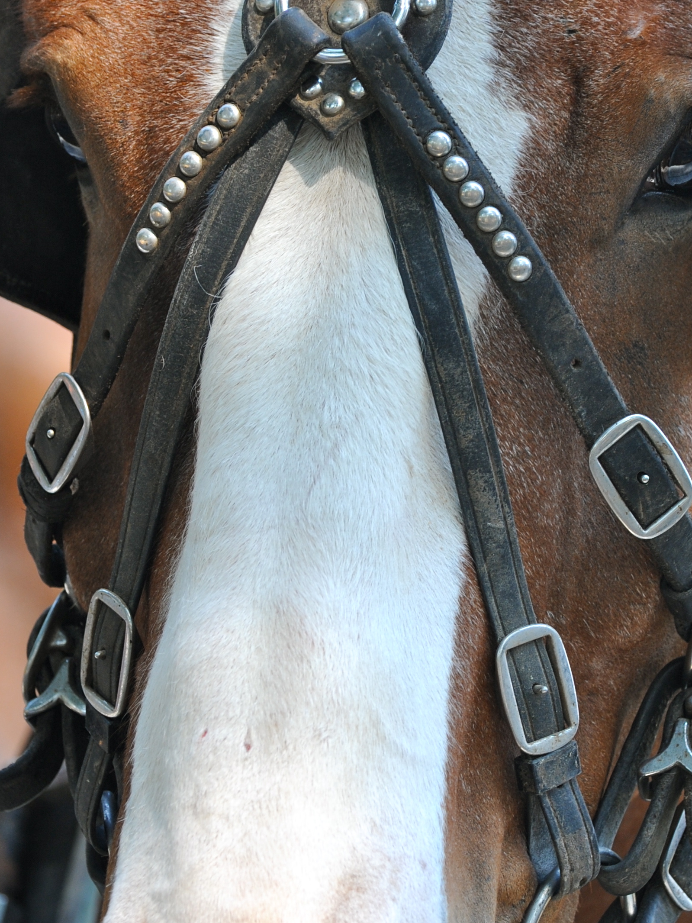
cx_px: 408
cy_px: 629
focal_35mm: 259
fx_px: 6903
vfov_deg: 7.6
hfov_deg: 5.7
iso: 400
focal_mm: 135
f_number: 7.1
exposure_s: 1/200
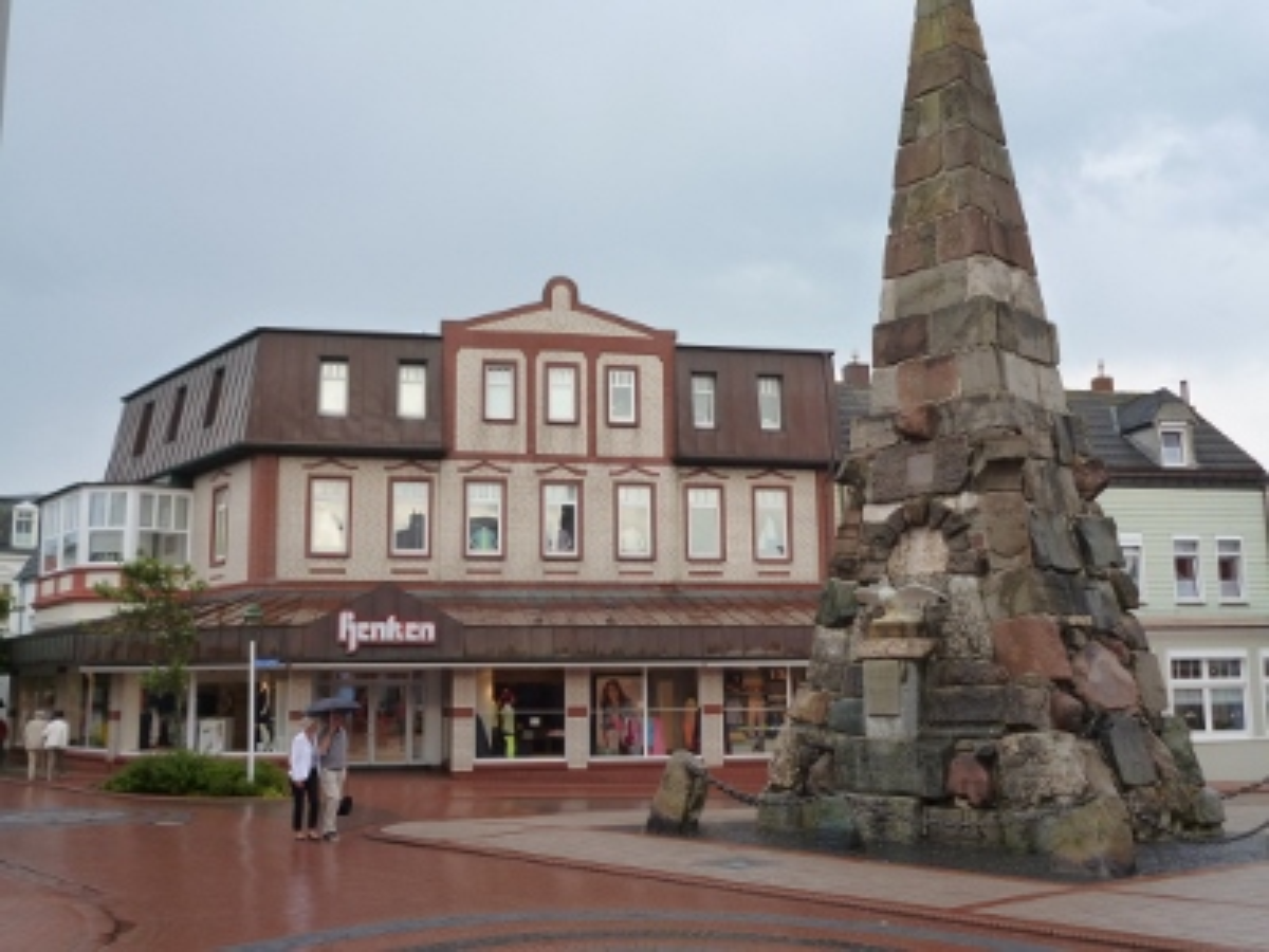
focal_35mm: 36
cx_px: 634
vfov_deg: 39.7
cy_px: 476
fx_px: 1320
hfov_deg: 51.4
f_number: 3.5
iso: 160
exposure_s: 1/200
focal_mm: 6.4
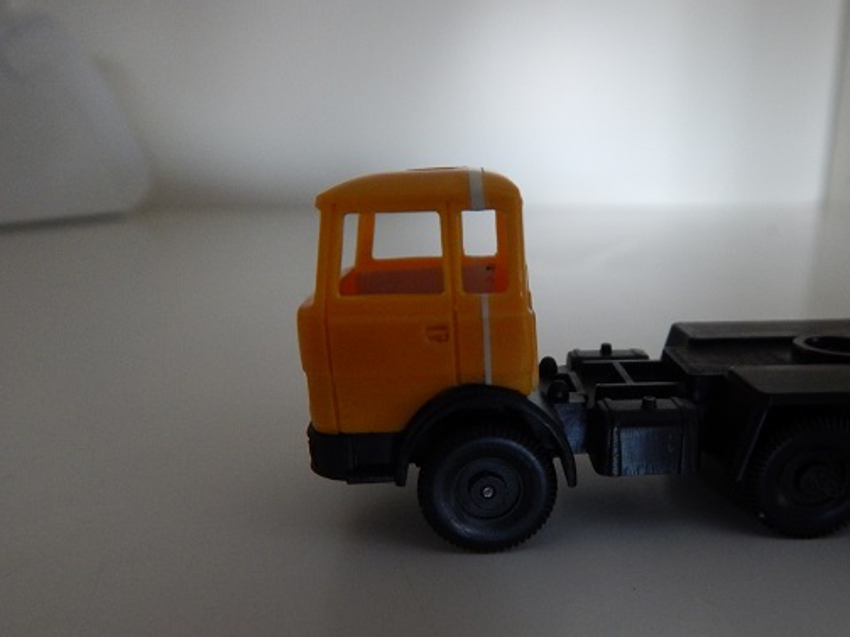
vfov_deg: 49.3
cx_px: 526
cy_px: 395
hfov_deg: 62.7
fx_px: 687
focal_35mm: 28
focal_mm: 4
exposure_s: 1/8
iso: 450
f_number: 3
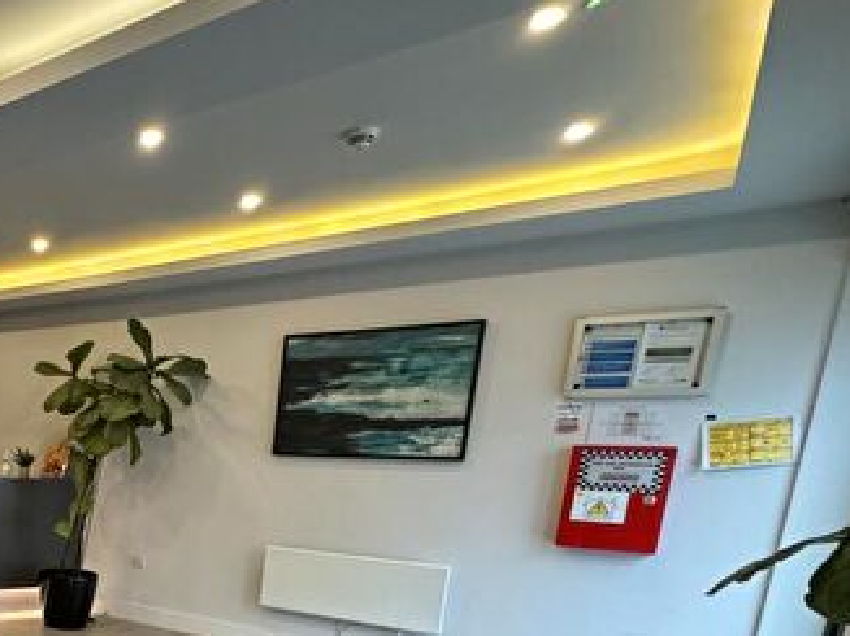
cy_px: 585
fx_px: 736
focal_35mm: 30
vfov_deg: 42.5
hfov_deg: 47.1
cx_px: -44
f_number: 2.2
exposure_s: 1/50
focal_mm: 2.22
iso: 500
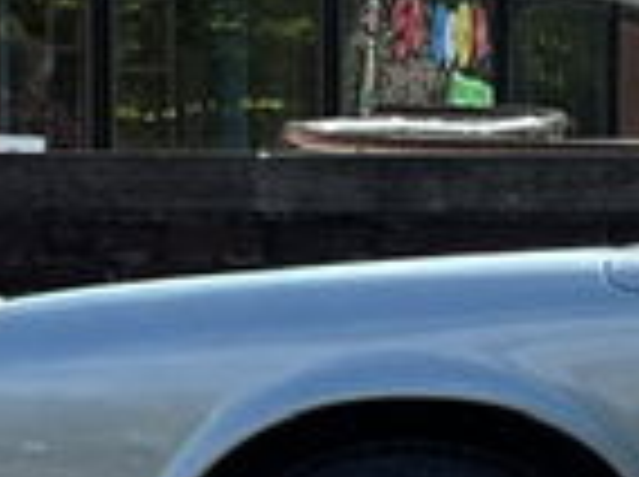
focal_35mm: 556
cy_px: 549
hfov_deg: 3.5
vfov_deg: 2.7
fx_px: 10246
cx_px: 1364
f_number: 2.8
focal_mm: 9
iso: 32
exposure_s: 1/501
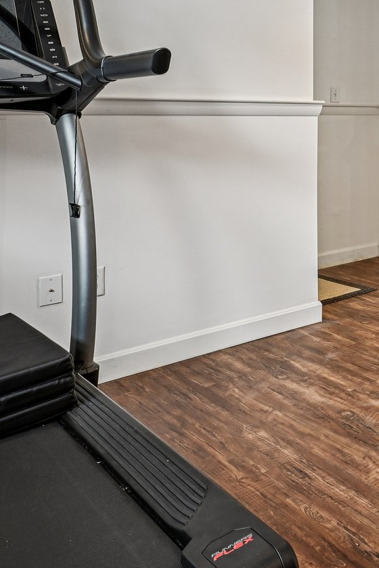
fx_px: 616
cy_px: 115
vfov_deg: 46.9
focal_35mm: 39
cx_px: 596
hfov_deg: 24.6
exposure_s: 1/15
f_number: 8
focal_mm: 16
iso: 400
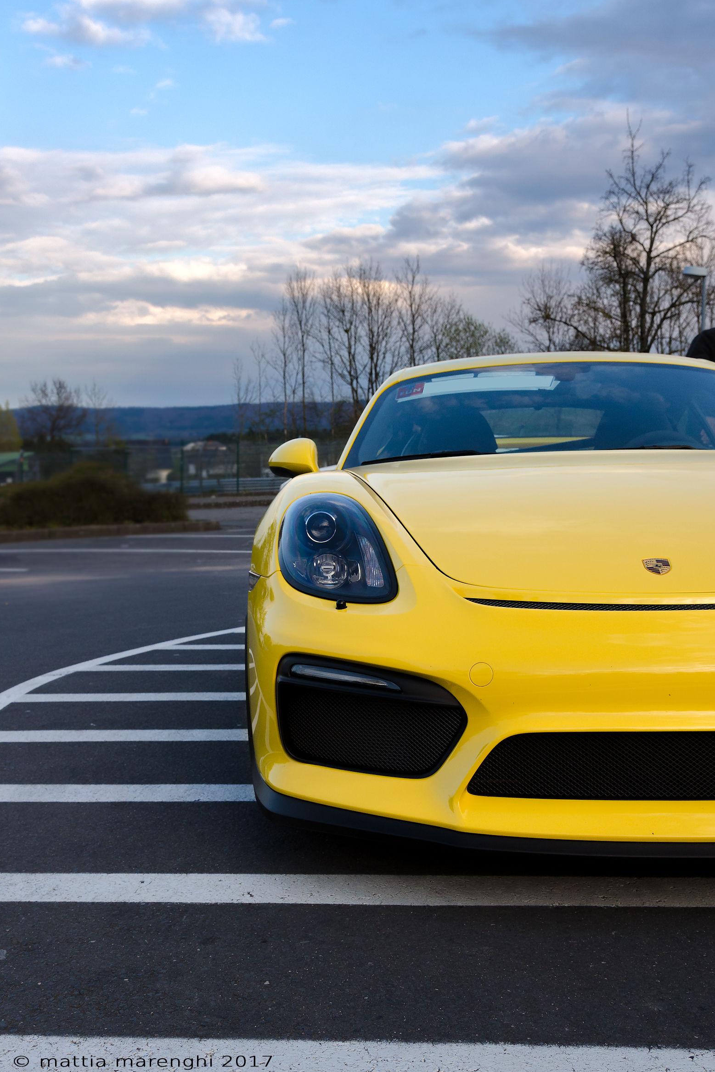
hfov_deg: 35.9
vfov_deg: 51.9
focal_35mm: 37
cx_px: 364
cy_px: 533
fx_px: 1102
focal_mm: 24
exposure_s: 1/400
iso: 400
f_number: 6.3
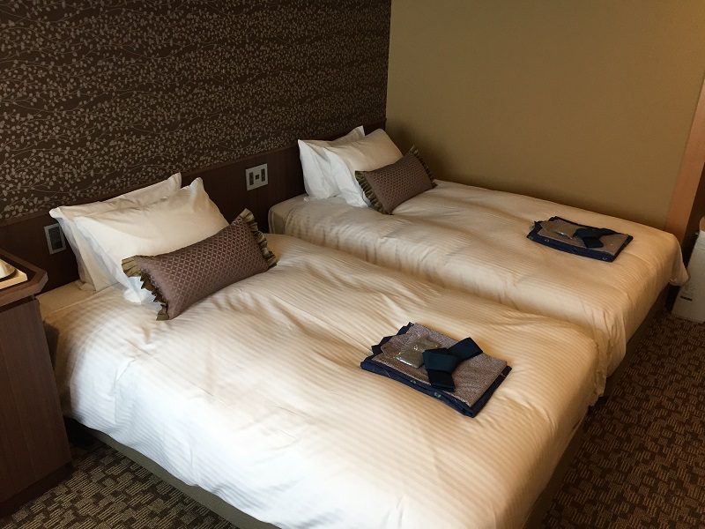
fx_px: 591
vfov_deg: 48.2
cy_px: 264
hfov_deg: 61.7
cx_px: 352
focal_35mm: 29
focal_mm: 4.15
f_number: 2.2
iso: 40
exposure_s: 1/30
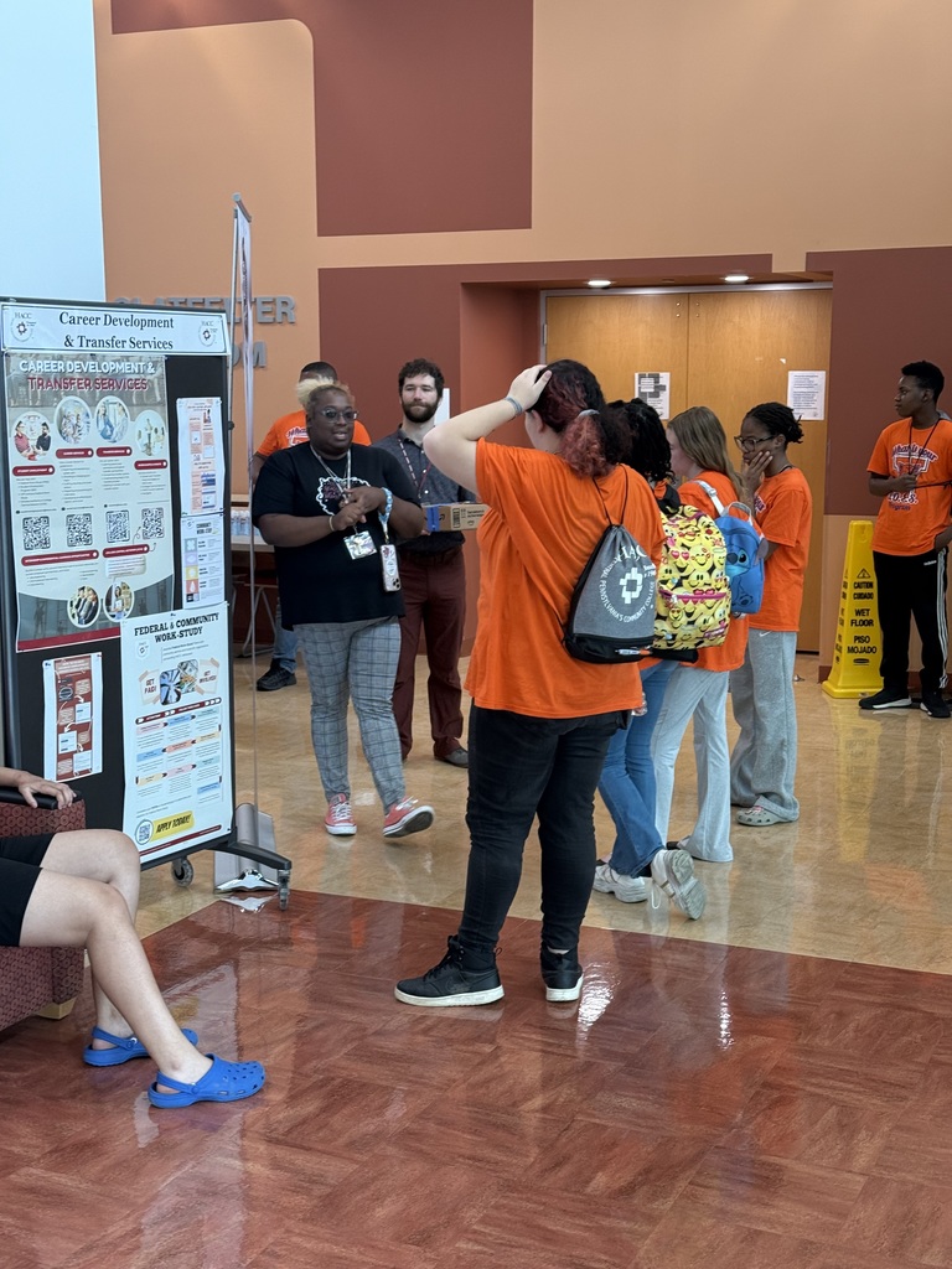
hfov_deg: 30.3
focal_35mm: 48
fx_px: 1760
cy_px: 634
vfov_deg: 39.7
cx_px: 476
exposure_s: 1/120
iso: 125
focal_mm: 6.76
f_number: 1.78
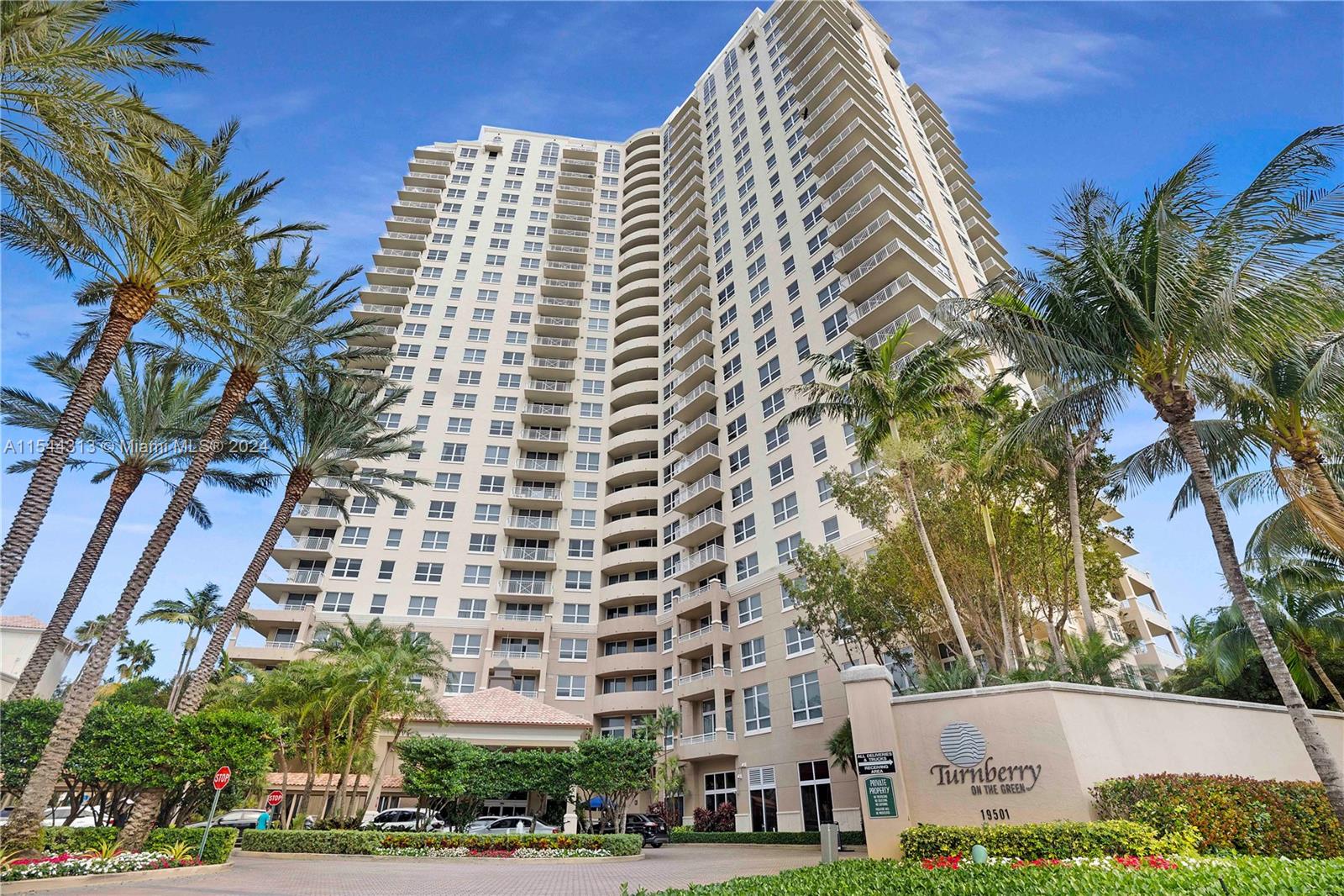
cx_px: 672
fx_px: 597
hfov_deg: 96.7
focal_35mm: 16
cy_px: 448
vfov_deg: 73.7
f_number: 5
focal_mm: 16
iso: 100
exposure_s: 1/400
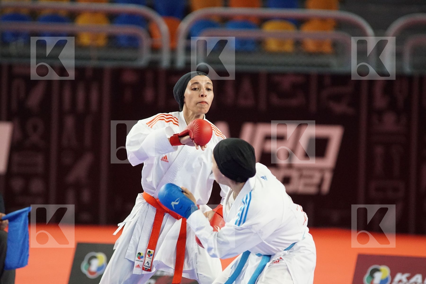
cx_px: 213
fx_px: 3550
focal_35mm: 300
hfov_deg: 6.9
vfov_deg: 4.6
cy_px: 142
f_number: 2.8
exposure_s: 1/1600
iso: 3200
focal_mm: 200
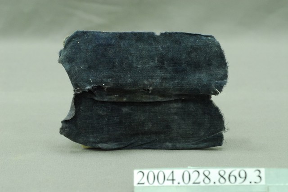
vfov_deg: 15.2
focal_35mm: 90
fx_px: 721
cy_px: 96
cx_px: 144
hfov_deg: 22.6
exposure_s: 1/6
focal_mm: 60
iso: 1000
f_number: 10
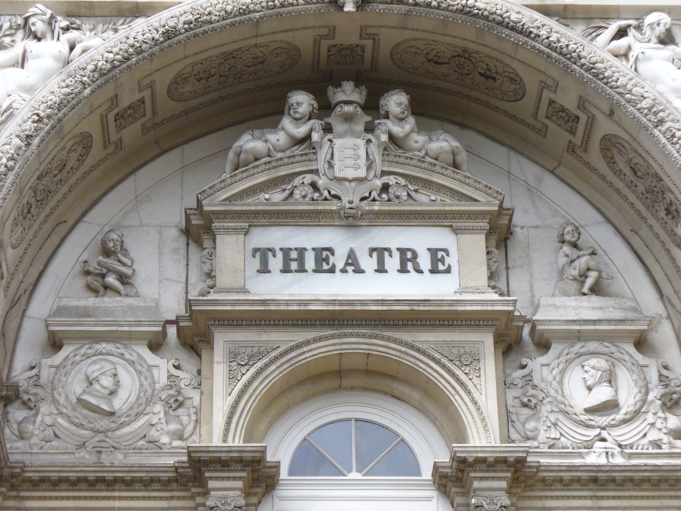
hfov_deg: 17.7
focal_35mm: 111
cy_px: 256
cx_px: 340
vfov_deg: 13.3
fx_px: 2184
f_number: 3.6
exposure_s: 1/320
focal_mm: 18.3
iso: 80
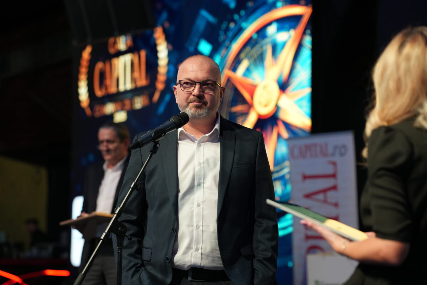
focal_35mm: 88
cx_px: 214
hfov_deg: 23.1
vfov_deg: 15.5
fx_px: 1044
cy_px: 142
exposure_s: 1/160
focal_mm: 88
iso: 2000
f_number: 3.2
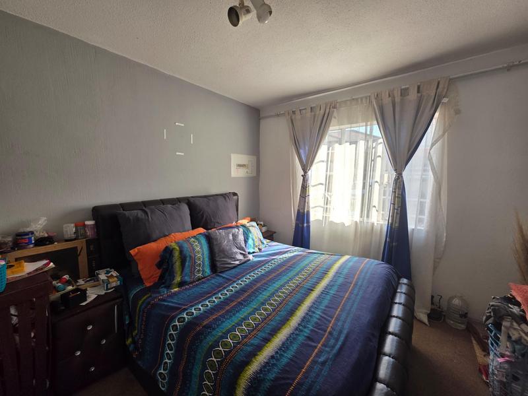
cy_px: 198
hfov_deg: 106.2
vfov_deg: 89.9
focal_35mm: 13
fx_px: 198
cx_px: 264
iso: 40
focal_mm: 2.2
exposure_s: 1/100
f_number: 1.9
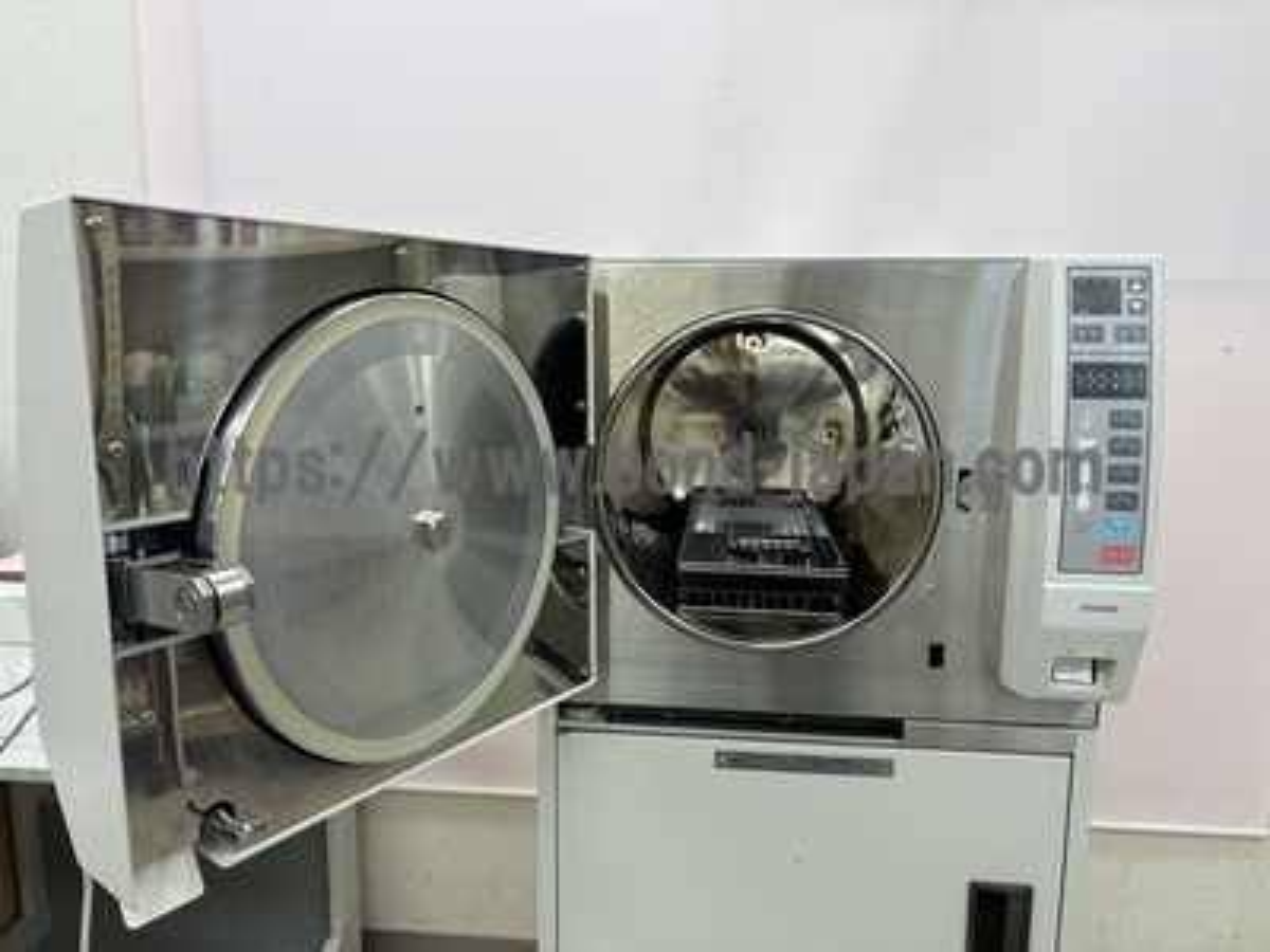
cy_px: 476
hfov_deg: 67.3
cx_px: 635
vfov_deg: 53.1
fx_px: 954
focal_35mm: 26
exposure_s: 1/120
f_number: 1.6
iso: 50
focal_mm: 5.96
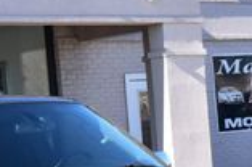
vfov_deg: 8.5
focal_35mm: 159
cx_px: -157
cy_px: 177
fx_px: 1111
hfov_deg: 12.2
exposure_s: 1/250
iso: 400
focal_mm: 26
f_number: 10
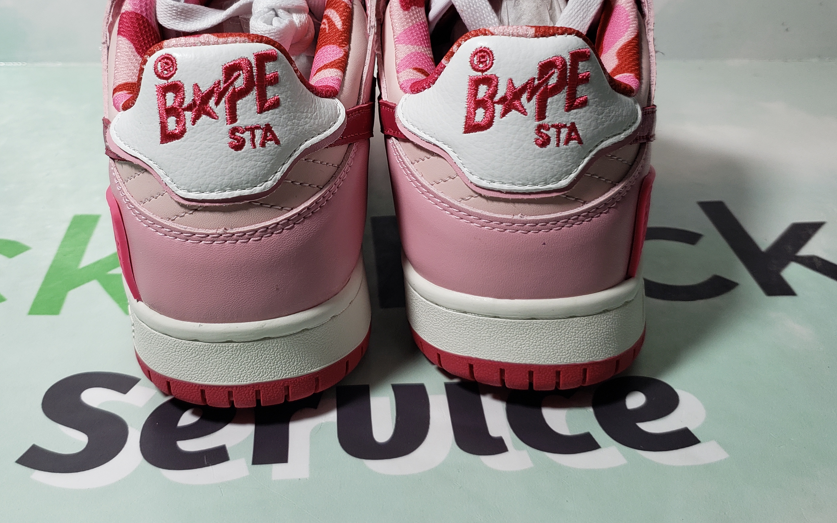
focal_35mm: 40
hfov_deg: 48.9
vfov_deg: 31.5
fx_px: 912
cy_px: 139
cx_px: 325
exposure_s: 1/443
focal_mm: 4.3
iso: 50
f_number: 1.5
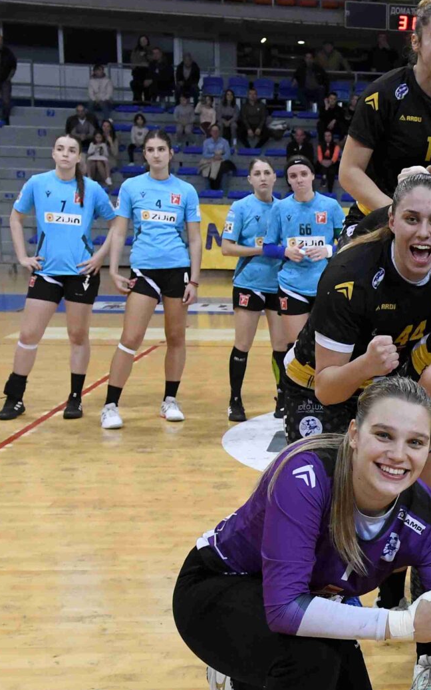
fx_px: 1277
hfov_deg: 17.1
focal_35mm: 68
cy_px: 458
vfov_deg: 30.0
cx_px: 662
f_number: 4
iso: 2500
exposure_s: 1/640
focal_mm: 18
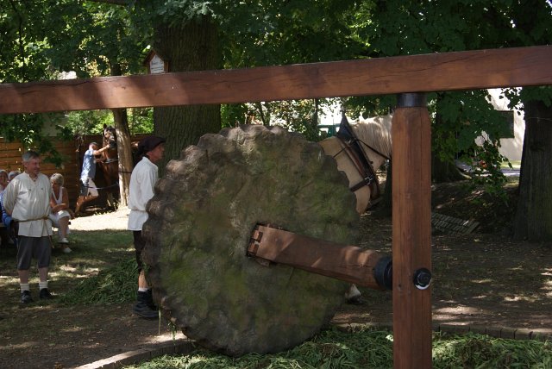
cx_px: 276
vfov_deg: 22.7
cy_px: 184
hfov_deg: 33.4
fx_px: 921
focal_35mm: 60
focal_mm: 40
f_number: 5.6
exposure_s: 1/80
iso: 100
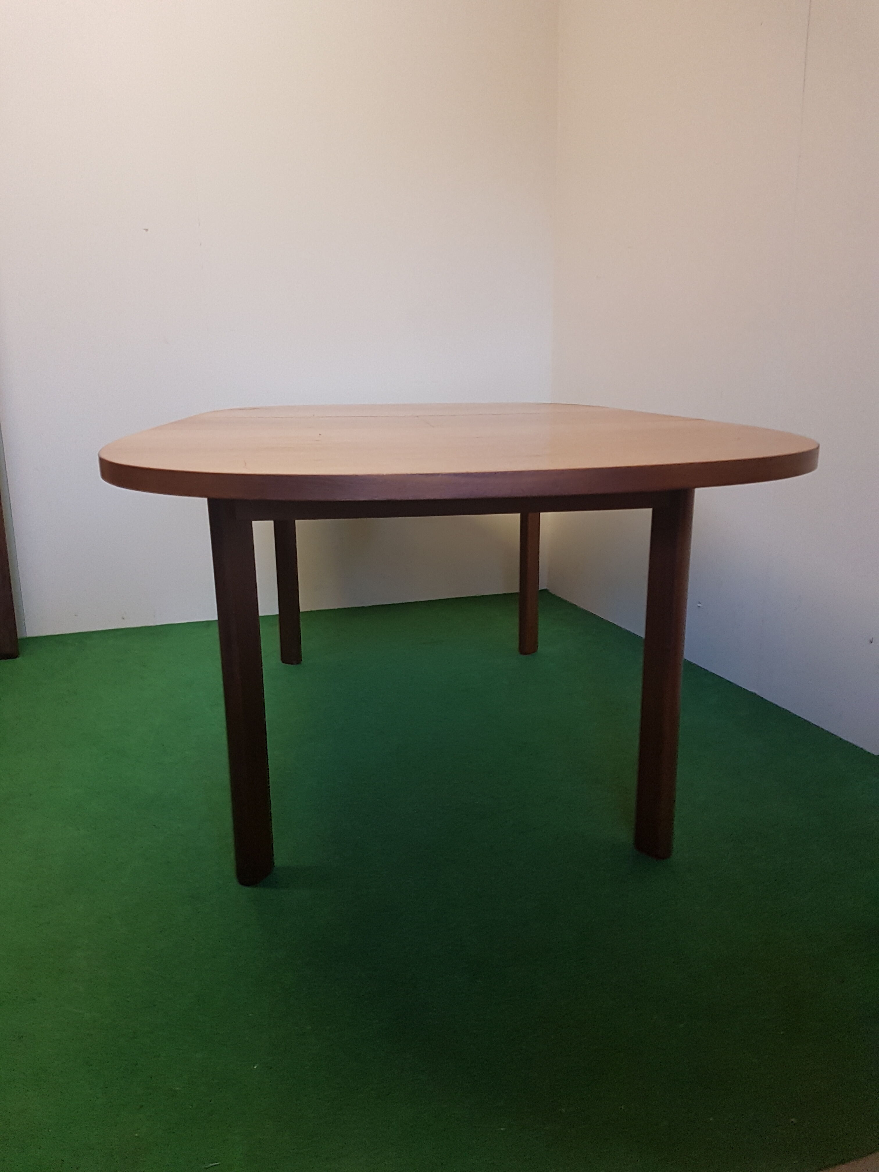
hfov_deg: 53.1
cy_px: 586
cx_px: 440
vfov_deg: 67.3
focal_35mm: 26
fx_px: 880
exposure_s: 1/33
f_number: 1.7
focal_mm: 4.2
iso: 160
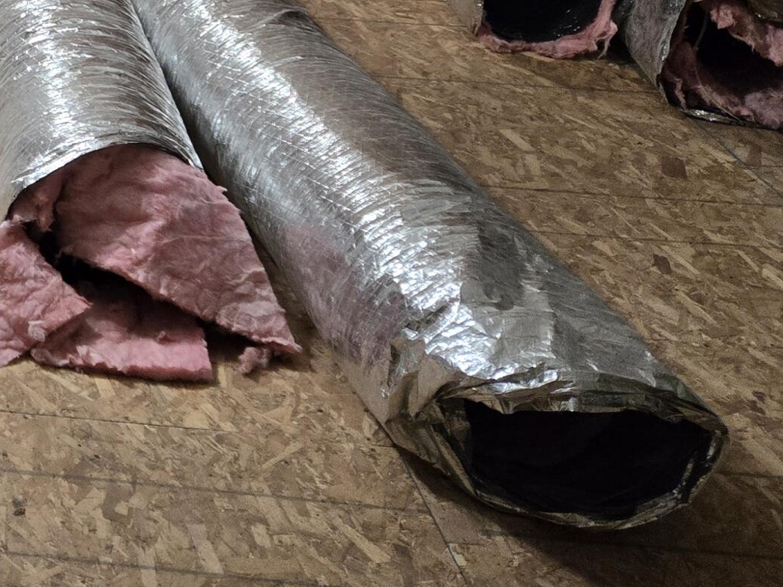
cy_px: -111
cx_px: -288
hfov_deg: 24.7
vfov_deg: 20.8
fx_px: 1493
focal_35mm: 66
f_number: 1.8
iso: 250
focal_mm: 5.4
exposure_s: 1/120
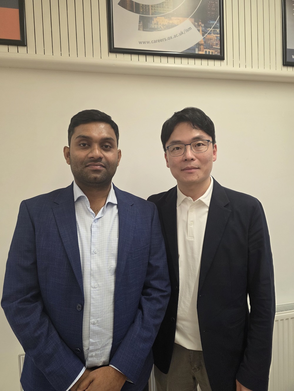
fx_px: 260
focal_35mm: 23
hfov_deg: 58.9
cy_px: 196
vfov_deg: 73.9
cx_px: 147
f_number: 1.7
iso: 320
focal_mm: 6.3
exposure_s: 1/100
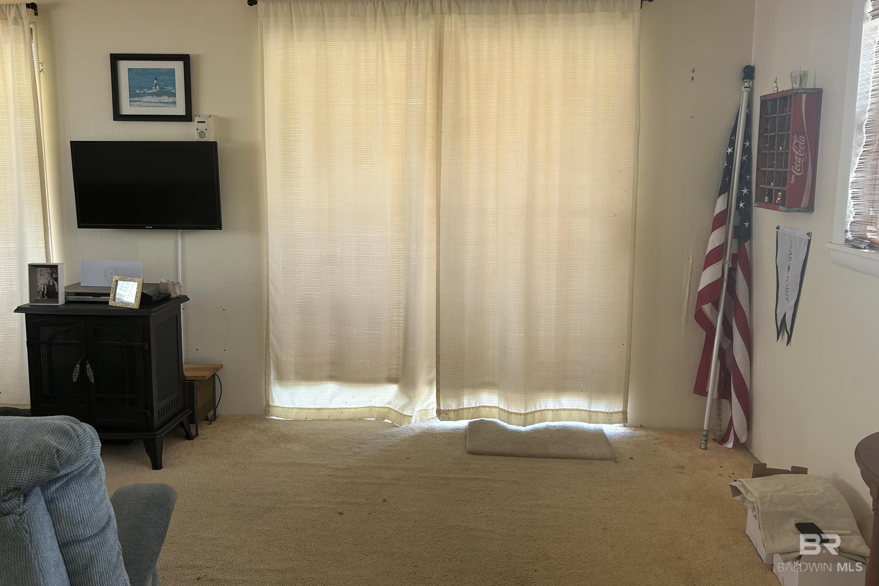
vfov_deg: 46.3
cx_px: 439
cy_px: 255
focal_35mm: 28
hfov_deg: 65.5
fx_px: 684
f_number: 1.5
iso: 80
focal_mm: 5.7
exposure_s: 1/121
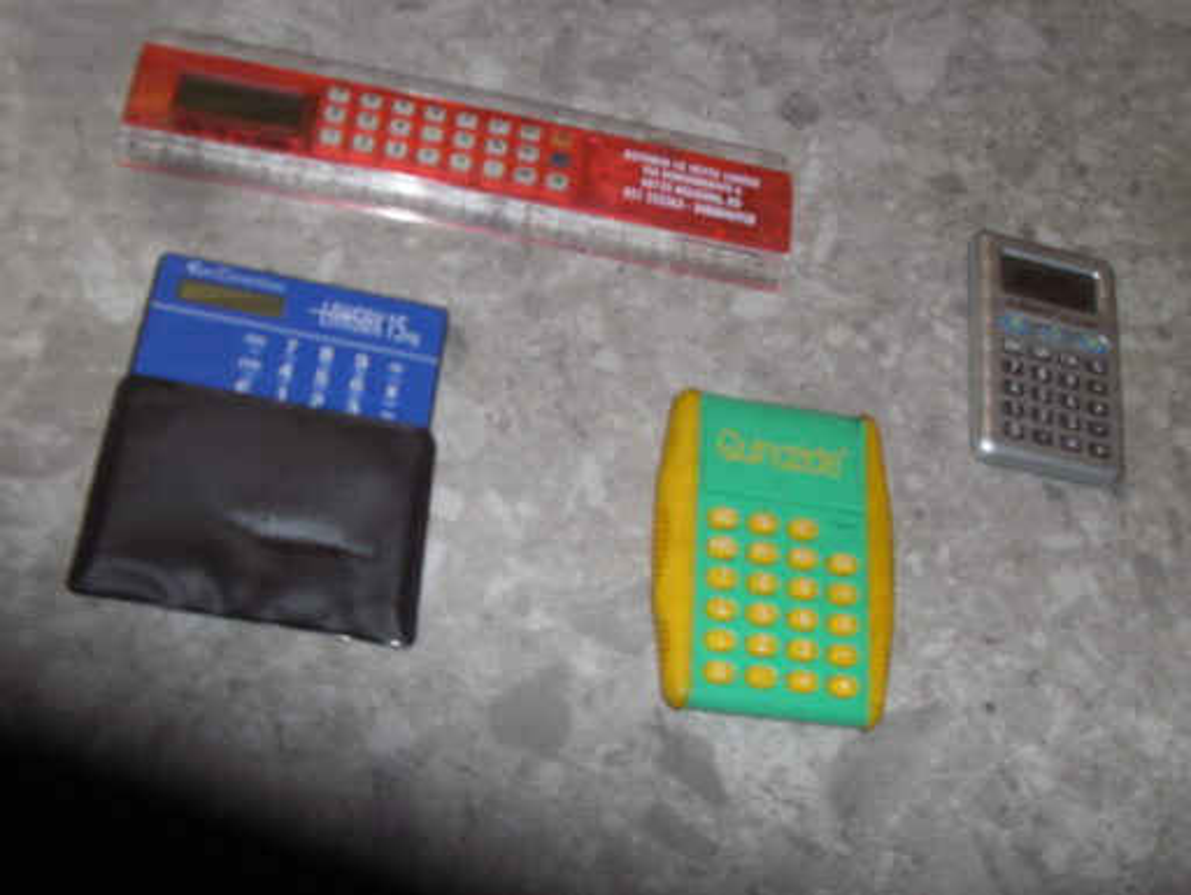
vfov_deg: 30.9
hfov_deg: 40.4
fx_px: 1619
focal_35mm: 47
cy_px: 448
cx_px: 596
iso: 64
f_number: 8.8
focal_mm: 7.6
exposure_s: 1/30
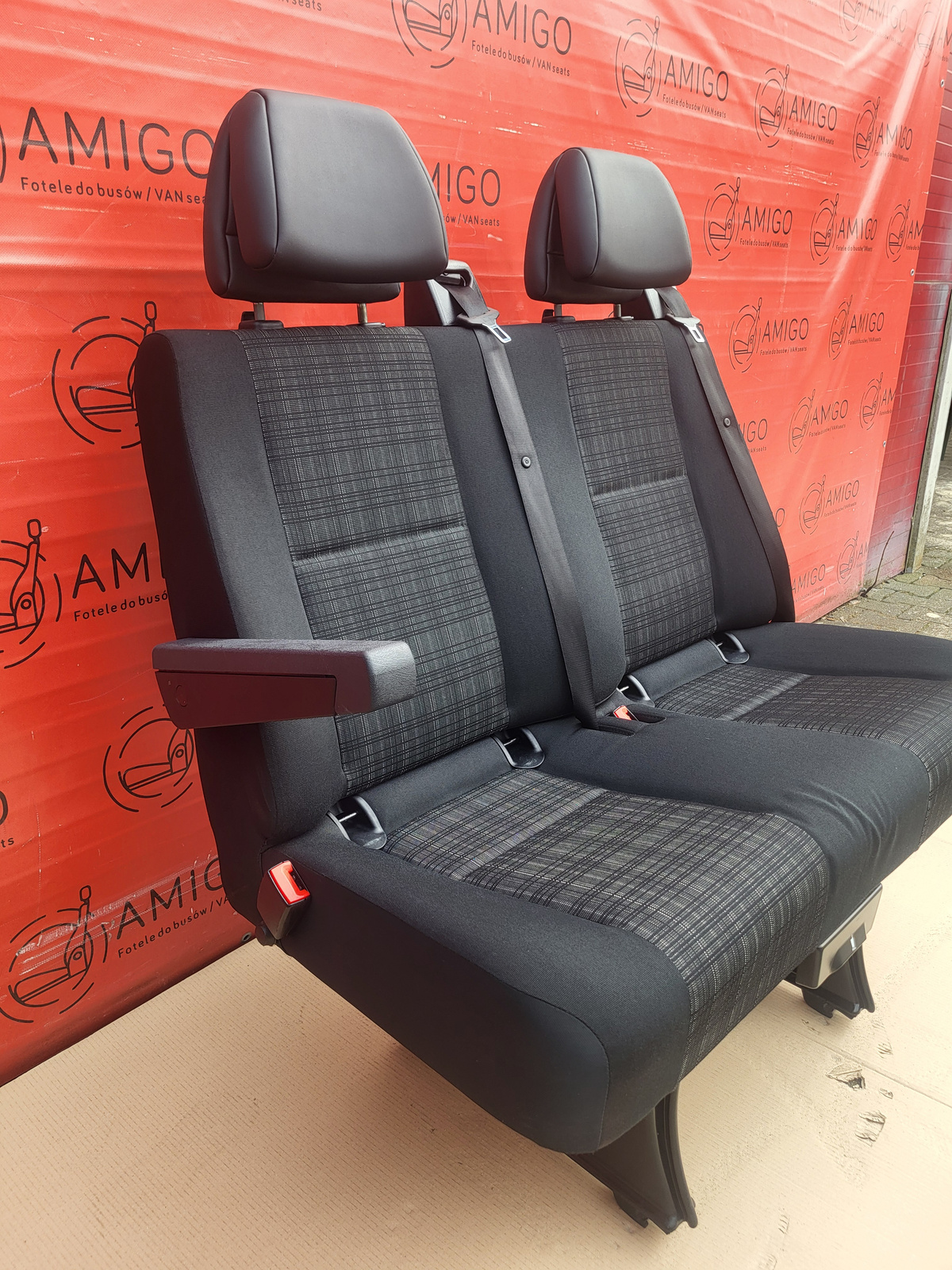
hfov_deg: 53.1
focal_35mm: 26
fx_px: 953
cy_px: 635
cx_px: 476
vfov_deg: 67.3
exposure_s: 1/194
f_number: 1.8
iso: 40
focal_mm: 5.4
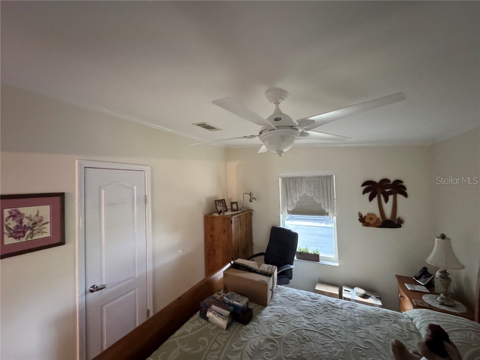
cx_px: 240
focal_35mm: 14
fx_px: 194
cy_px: 180
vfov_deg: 85.7
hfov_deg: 102.1
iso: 1250
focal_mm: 2.22
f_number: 2.2
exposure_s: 1/60
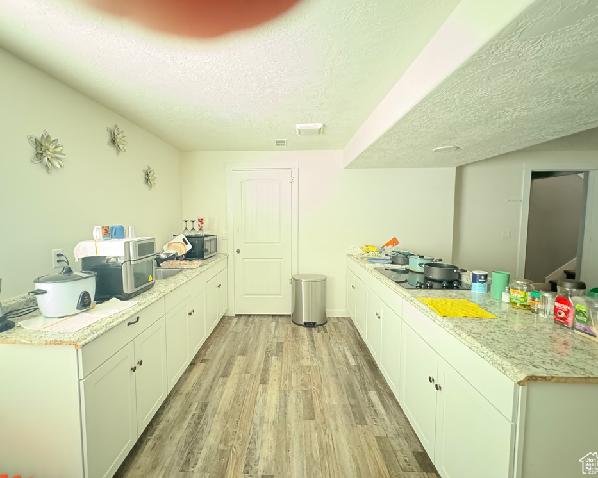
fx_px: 265
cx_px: 279
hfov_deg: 96.7
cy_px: 234
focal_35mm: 15
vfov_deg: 84.0
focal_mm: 2.22
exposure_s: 1/13
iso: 5000
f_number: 2.2
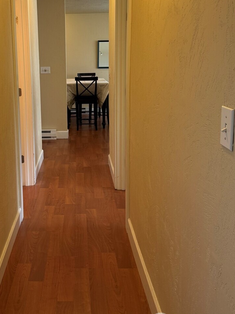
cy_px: 103
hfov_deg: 39.1
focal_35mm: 36
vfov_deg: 50.4
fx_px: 326
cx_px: 73
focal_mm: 6.76
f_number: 1.78
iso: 200
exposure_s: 1/120
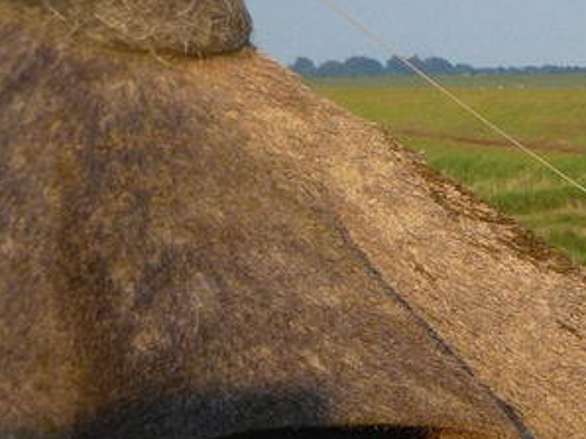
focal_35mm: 537
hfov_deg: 3.7
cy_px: 285
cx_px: 474
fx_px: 9083
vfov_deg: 2.8
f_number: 5.4
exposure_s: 1/160
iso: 100
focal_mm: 32.6
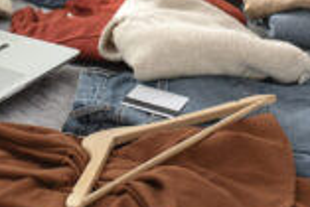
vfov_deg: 9.3
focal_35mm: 145
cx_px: 132
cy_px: -77
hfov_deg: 14.1
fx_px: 1250
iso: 500
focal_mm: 35
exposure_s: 1/160
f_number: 2.8
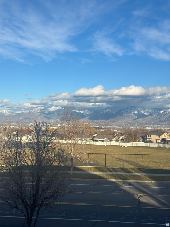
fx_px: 314
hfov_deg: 30.3
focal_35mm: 48
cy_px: 114
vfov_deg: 39.7
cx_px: 85
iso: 80
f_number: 1.78
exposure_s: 1/5882
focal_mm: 6.86
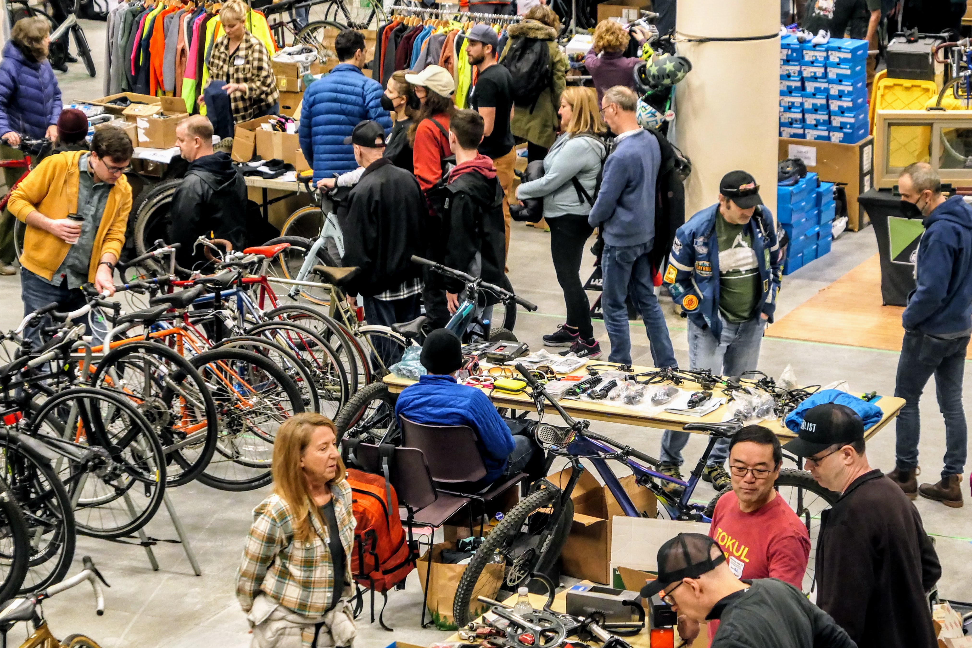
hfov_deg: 21.0
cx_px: 621
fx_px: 2619
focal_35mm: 97
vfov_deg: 14.1
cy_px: 368
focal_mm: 26.2
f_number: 2.8
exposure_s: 1/100
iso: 1600
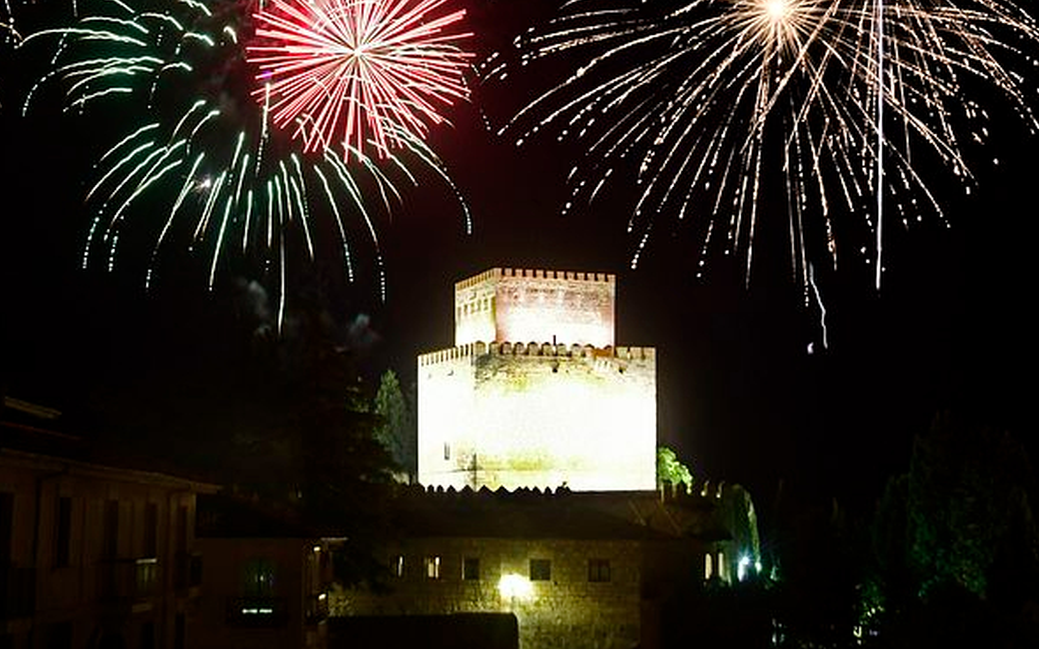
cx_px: 420
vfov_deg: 18.7
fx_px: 1954
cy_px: 110
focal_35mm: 69
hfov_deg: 29.7
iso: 400
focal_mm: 42
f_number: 8
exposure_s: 3
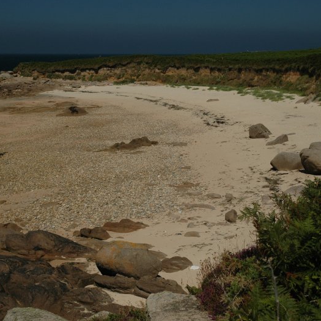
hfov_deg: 26.1
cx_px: 133
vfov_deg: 26.1
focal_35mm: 66
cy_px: 161
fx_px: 692
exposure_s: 1/500
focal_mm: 34
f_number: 7.1
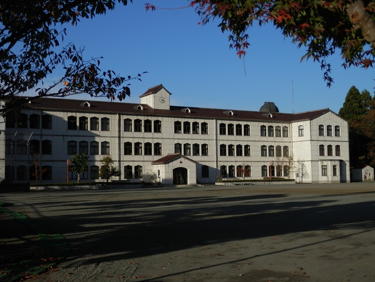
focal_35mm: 45
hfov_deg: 42.1
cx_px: 188
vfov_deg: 32.2
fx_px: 487
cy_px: 141
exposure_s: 1/160
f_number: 10.8
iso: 80
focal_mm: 8
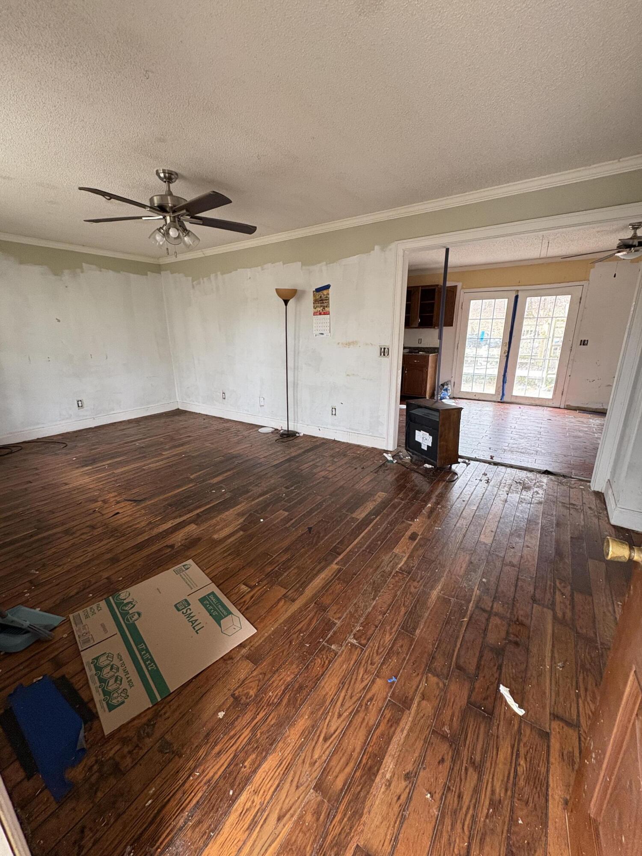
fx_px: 346
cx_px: 321
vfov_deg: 102.1
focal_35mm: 14
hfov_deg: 85.7
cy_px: 428
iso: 250
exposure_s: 1/60
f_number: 2.2
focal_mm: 2.22
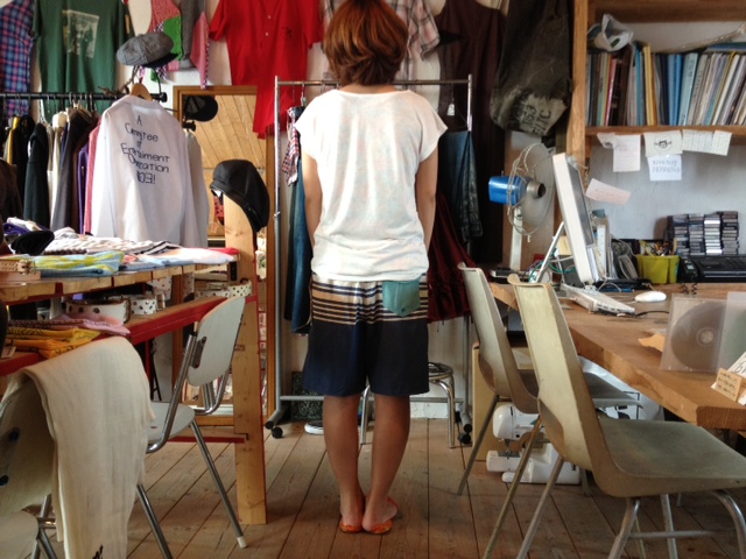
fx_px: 754
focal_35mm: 35
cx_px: 373
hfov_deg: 52.6
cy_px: 280
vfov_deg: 40.7
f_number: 2.4
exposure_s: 1/20
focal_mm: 4.28
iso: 125
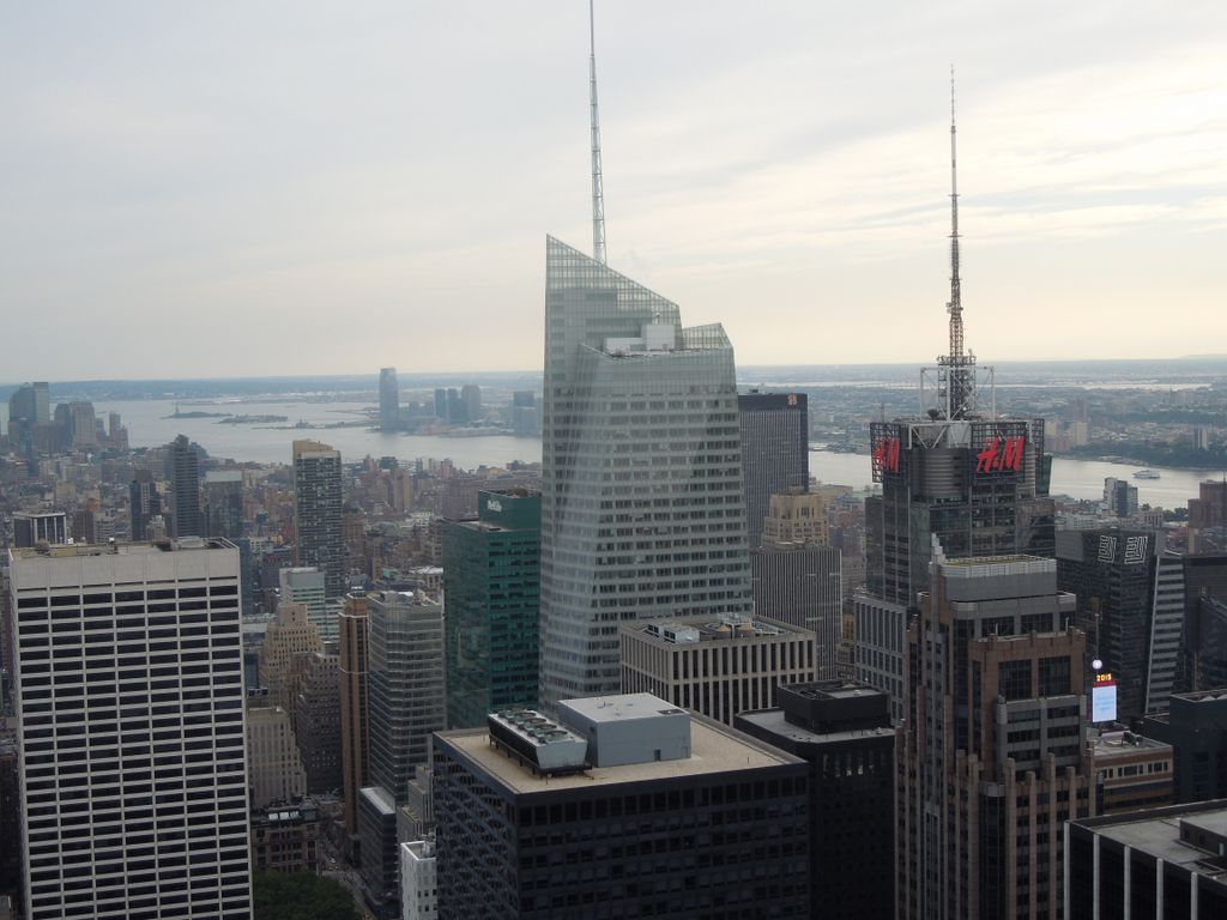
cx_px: 614
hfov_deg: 39.7
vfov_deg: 30.3
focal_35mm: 48
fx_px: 1701
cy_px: 460
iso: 100
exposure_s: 1/320
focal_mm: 8.7
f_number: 4
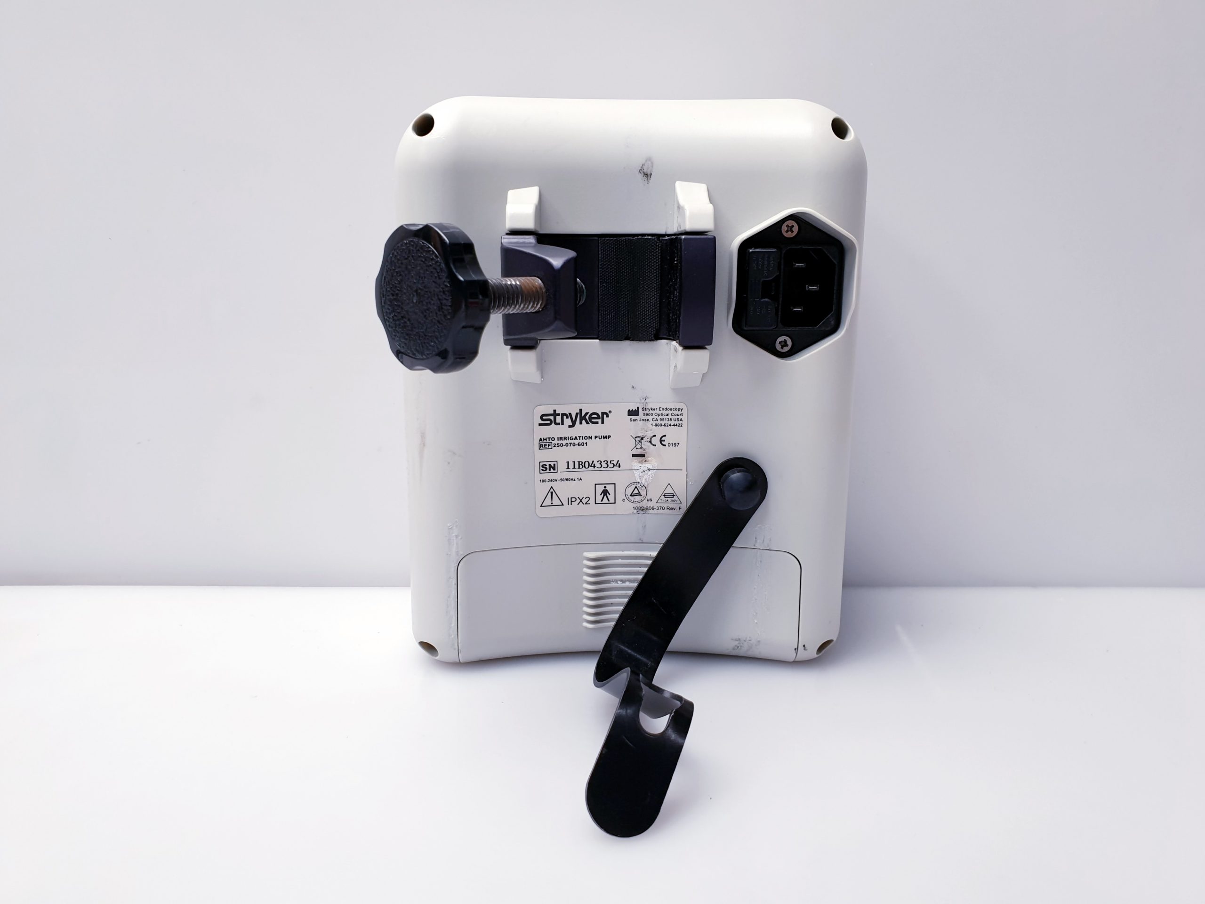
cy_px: 452
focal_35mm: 26
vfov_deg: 53.1
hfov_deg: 67.3
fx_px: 905
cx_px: 602
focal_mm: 4.3
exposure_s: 1/50
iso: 80
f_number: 2.4
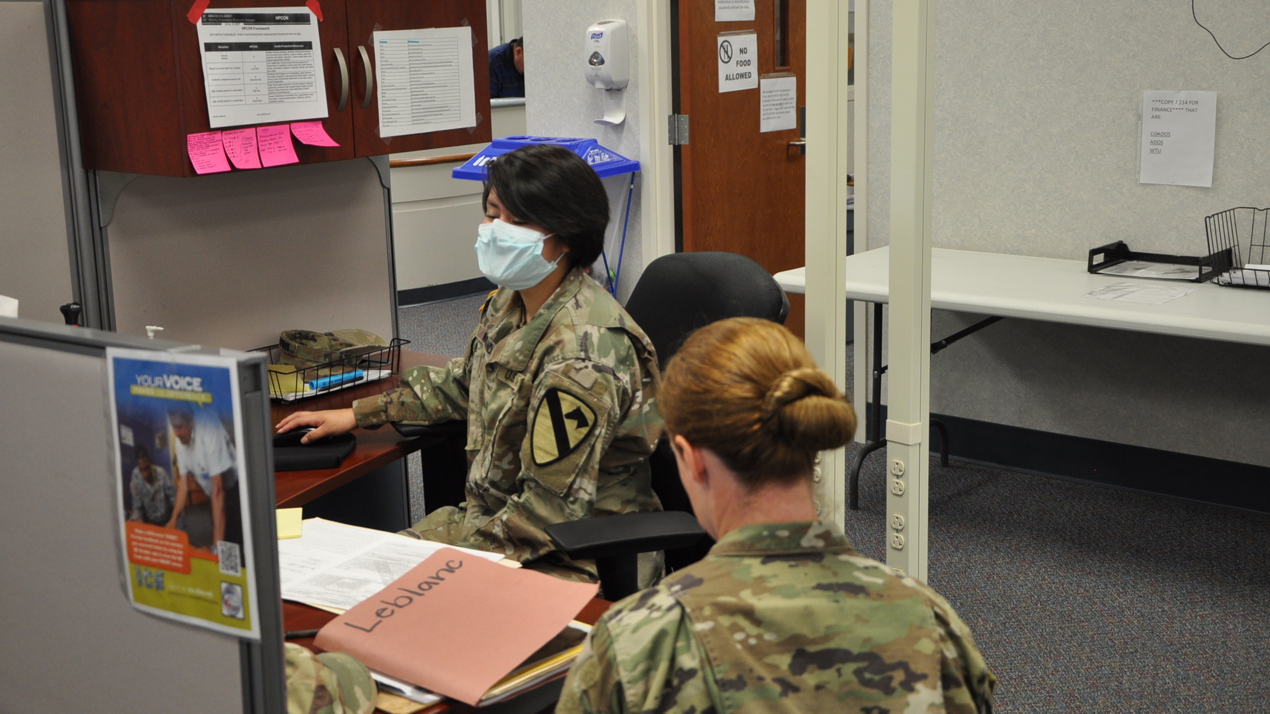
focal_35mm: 48
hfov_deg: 42.9
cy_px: 305
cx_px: 633
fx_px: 1616
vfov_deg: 24.9
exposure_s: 1/60
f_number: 4.2
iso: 640
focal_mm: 30
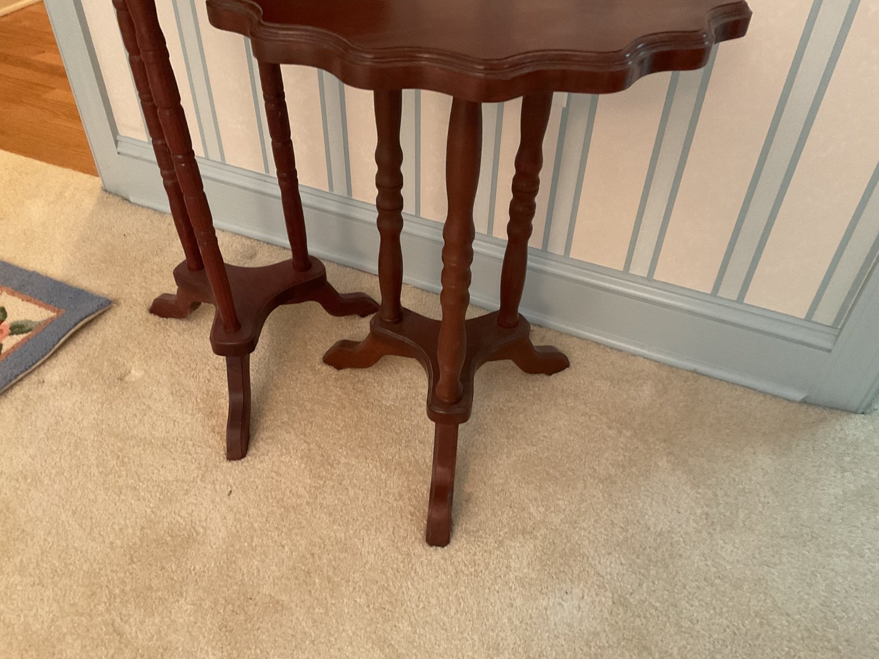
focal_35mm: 29
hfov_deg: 61.7
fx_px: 736
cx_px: 440
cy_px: 330
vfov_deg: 48.2
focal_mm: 3
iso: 320
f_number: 1.8
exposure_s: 1/30
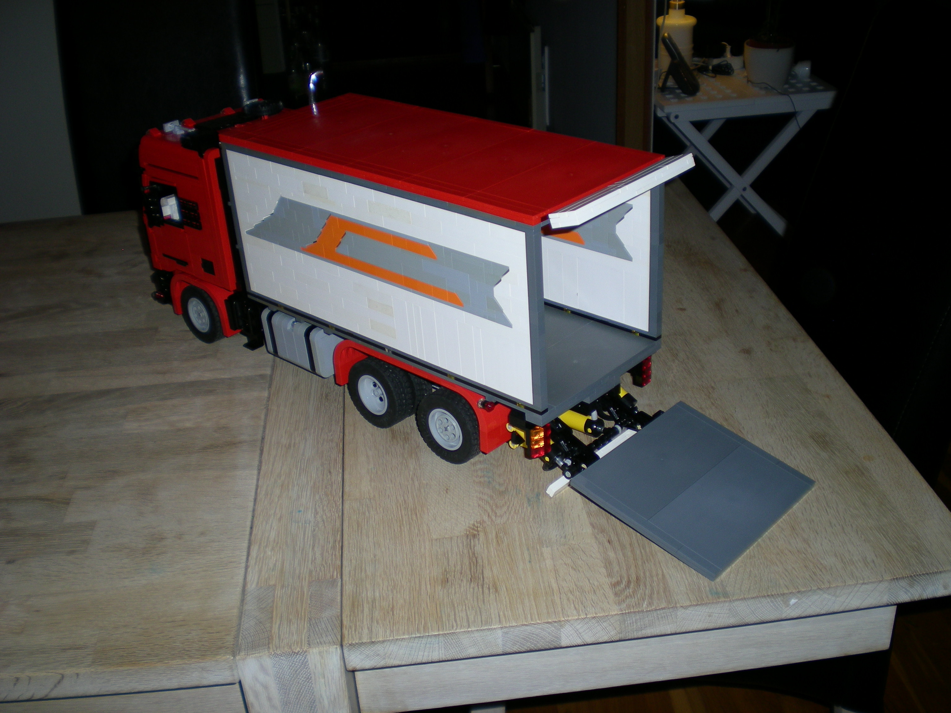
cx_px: 476
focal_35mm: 38
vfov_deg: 37.7
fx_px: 1044
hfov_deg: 49.0
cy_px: 356
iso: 50
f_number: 3.1
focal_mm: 6.3
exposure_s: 1/60
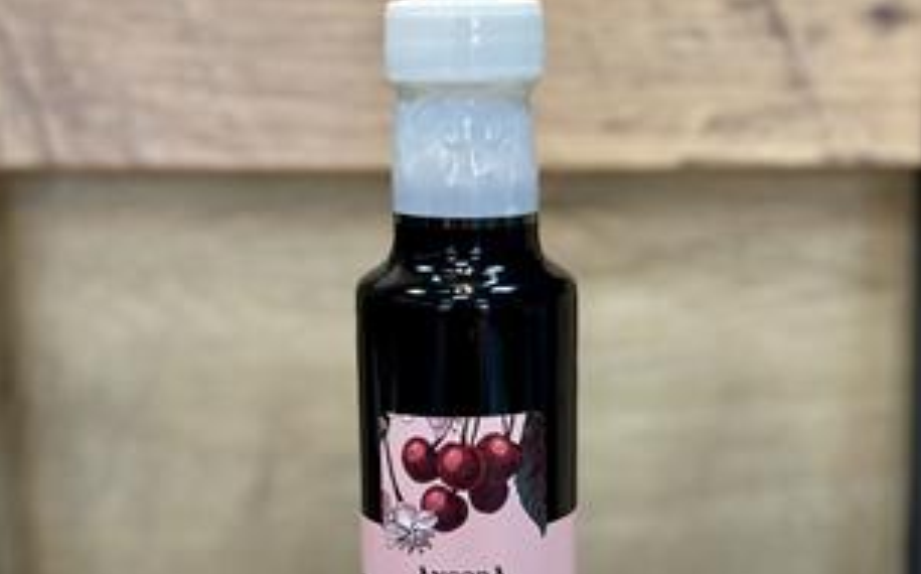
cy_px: 497
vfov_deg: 18.6
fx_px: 1730
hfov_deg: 29.8
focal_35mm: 69
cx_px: 459
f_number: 1.78
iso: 100
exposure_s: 1/100
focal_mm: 6.86
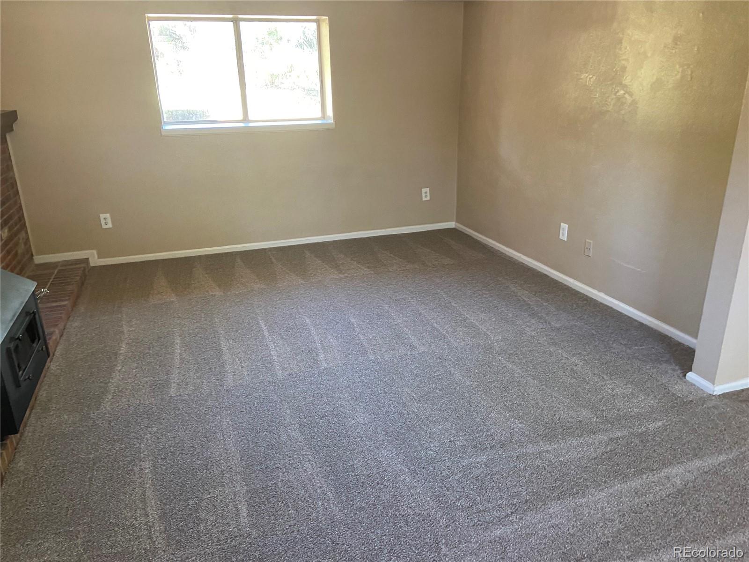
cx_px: 374
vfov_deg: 53.1
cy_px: 281
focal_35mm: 26
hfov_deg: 67.3
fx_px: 563
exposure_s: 1/60
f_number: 1.8
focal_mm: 4.25
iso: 320
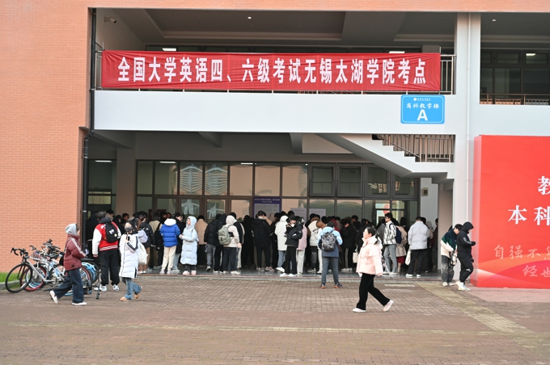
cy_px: 182
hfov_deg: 28.9
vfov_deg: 19.4
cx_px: 275
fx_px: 1068
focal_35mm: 70
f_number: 4
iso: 450
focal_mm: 70
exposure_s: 1/250
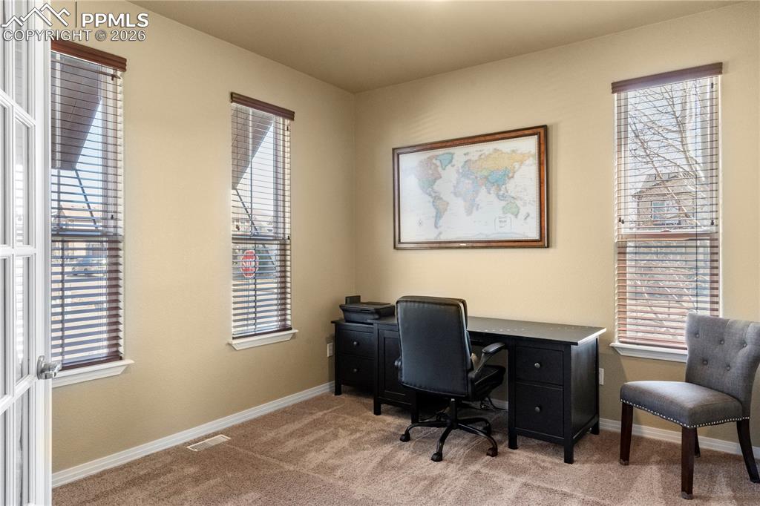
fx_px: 485
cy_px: 253
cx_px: 380
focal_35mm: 23
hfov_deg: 76.1
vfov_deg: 55.1
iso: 1000
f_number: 11
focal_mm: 23
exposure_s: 1/25
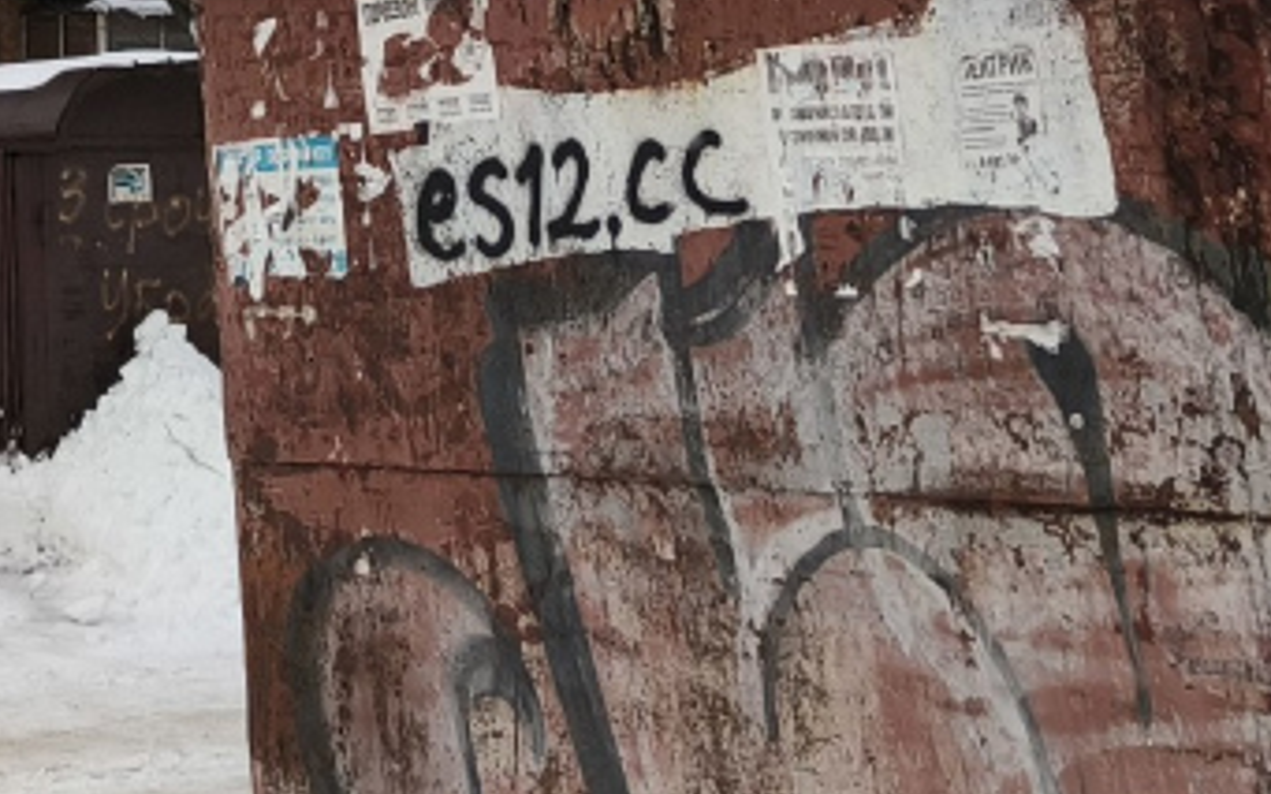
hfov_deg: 21.3
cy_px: -952
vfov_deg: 12.0
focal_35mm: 93
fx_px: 3221
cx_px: -86
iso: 80
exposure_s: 1/1587
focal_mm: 5.35
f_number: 1.7
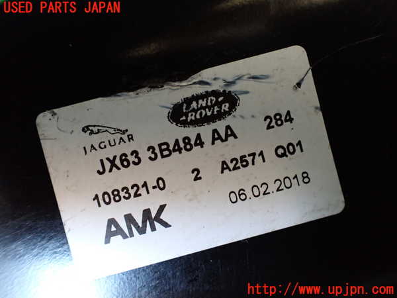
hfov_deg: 60.0
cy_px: 149
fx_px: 344
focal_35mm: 30
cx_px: 198
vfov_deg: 46.8
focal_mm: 5.4
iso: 800
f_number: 2.3
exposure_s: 1/80
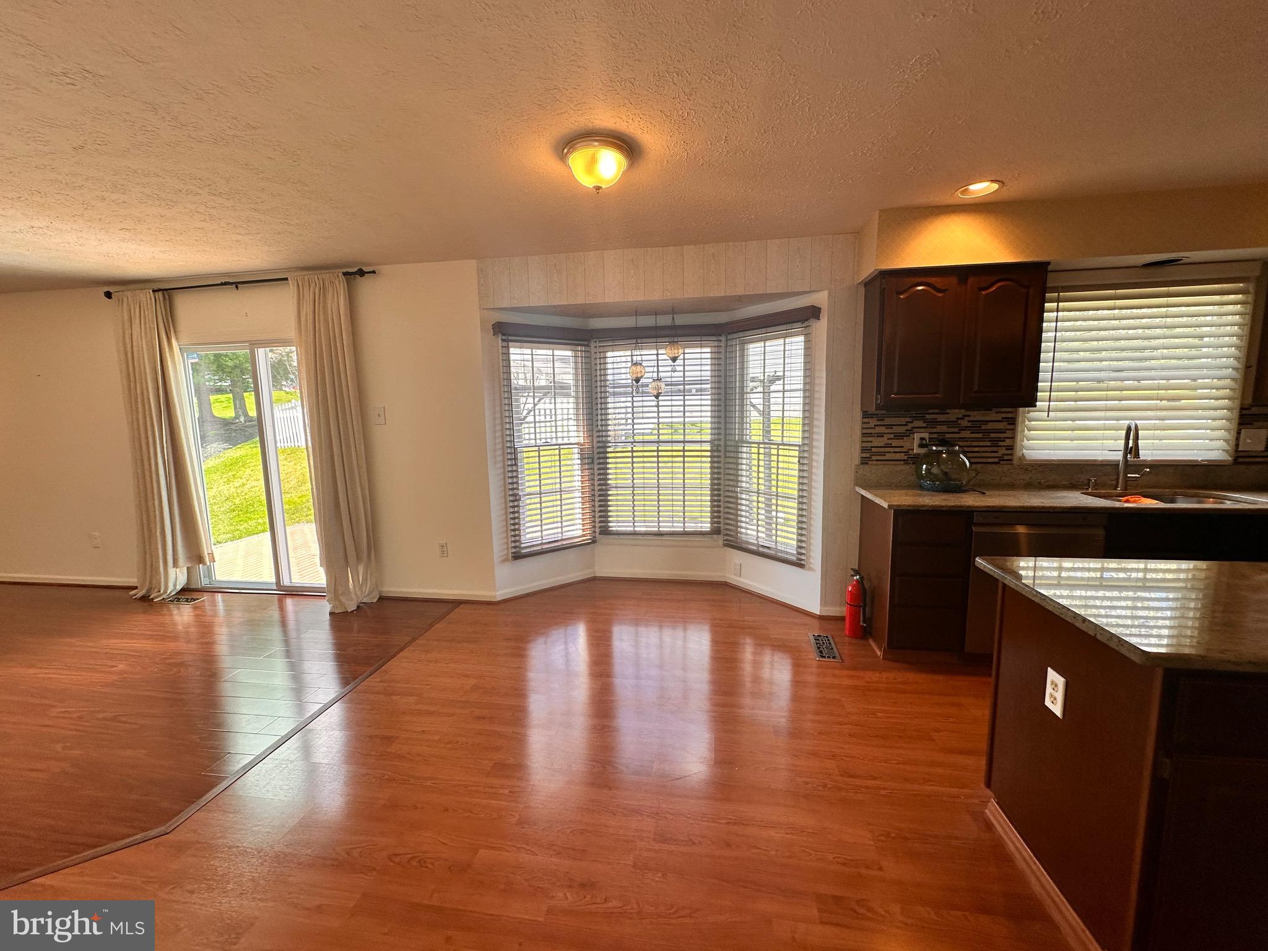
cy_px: 476
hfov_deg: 102.1
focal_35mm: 14
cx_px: 634
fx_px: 513
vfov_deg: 85.7
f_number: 2.2
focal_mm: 2.22
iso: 50
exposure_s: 1/120
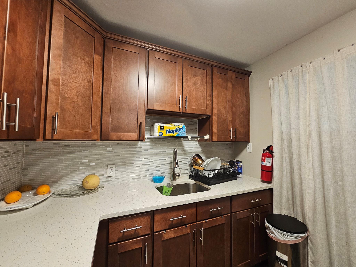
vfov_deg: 89.9
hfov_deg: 106.2
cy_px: 134
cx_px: 178
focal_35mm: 13
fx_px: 134
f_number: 2.2
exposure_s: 1/60
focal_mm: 2.2
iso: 320
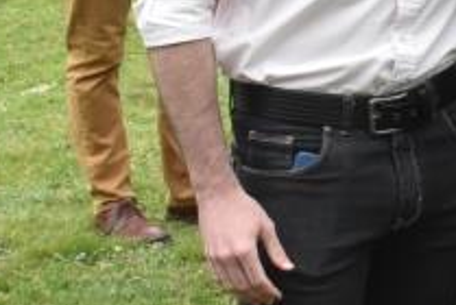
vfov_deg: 7.8
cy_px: 108
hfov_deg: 10.5
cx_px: 984
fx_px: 2232
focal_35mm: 176
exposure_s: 1/500
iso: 1600
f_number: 11
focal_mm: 24
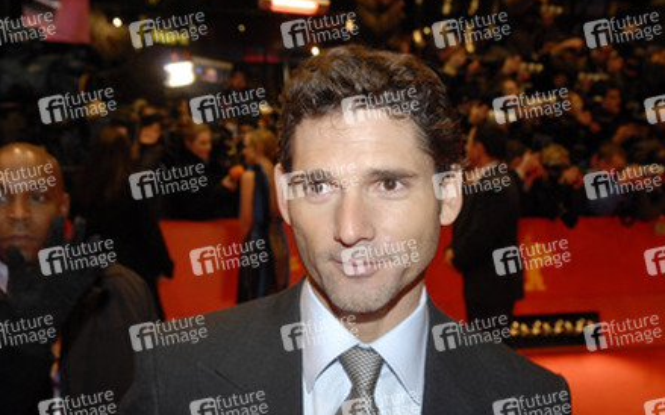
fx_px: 906
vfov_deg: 25.8
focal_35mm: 50
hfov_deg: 40.3
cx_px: 338
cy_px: 220
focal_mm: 32
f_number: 5.6
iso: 800
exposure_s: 1/125
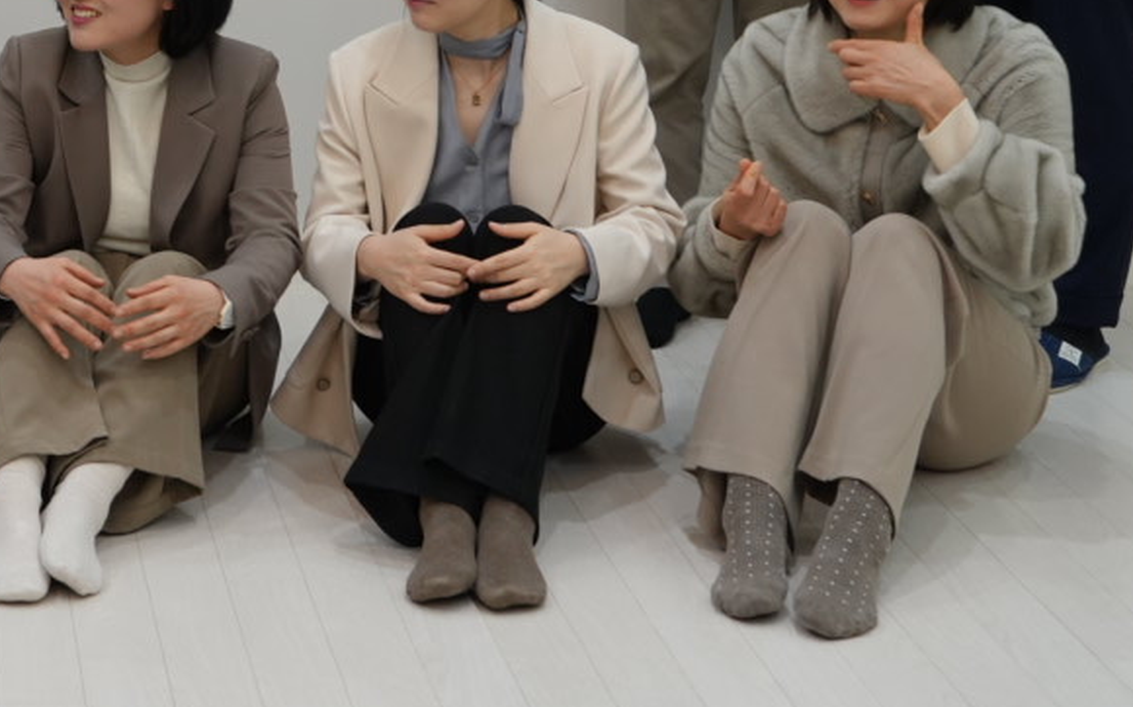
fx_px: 3334
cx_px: -72
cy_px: -256
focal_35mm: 108
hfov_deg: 18.6
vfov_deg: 11.7
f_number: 5
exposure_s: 1/160
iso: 640
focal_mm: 38
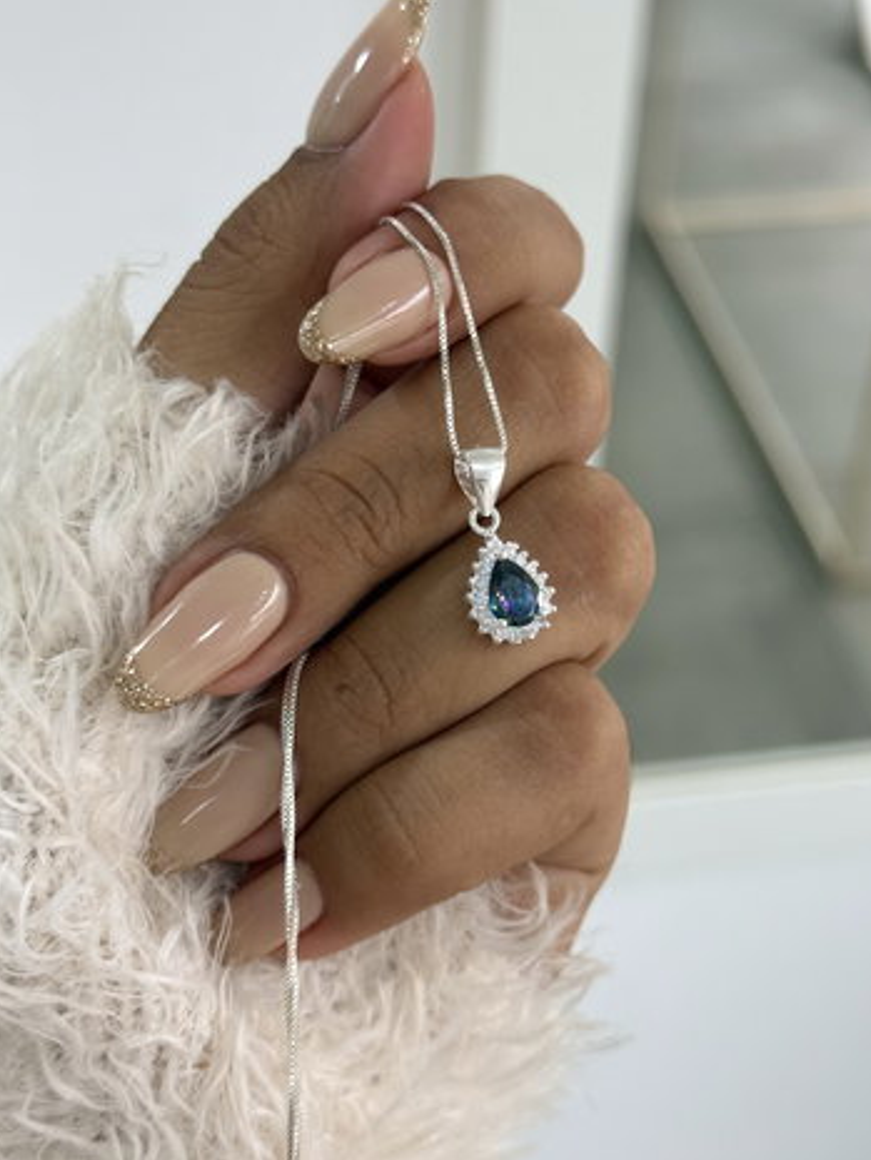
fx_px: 1844
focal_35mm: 55
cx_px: 479
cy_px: 538
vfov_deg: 34.9
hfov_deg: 26.6
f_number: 1.78
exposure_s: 1/122
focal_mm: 6.76
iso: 64
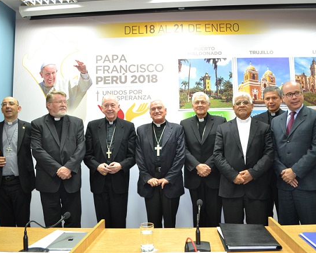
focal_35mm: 31
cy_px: 127
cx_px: 169
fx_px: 290
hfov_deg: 57.1
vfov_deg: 47.1
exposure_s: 1/60
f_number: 3.5
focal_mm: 18
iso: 1250
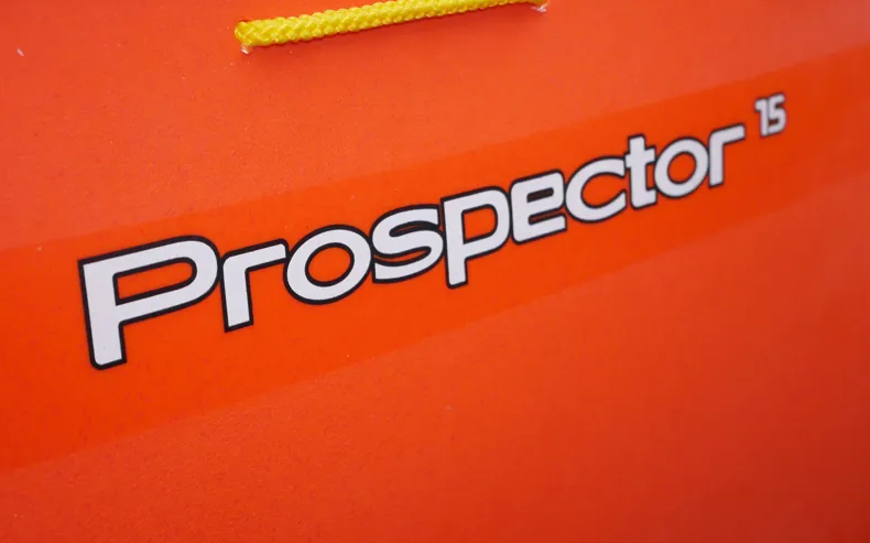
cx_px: 437
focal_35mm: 58
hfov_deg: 35.1
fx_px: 1375
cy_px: 232
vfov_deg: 22.3
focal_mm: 27
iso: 200
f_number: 5.6
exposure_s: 1/125
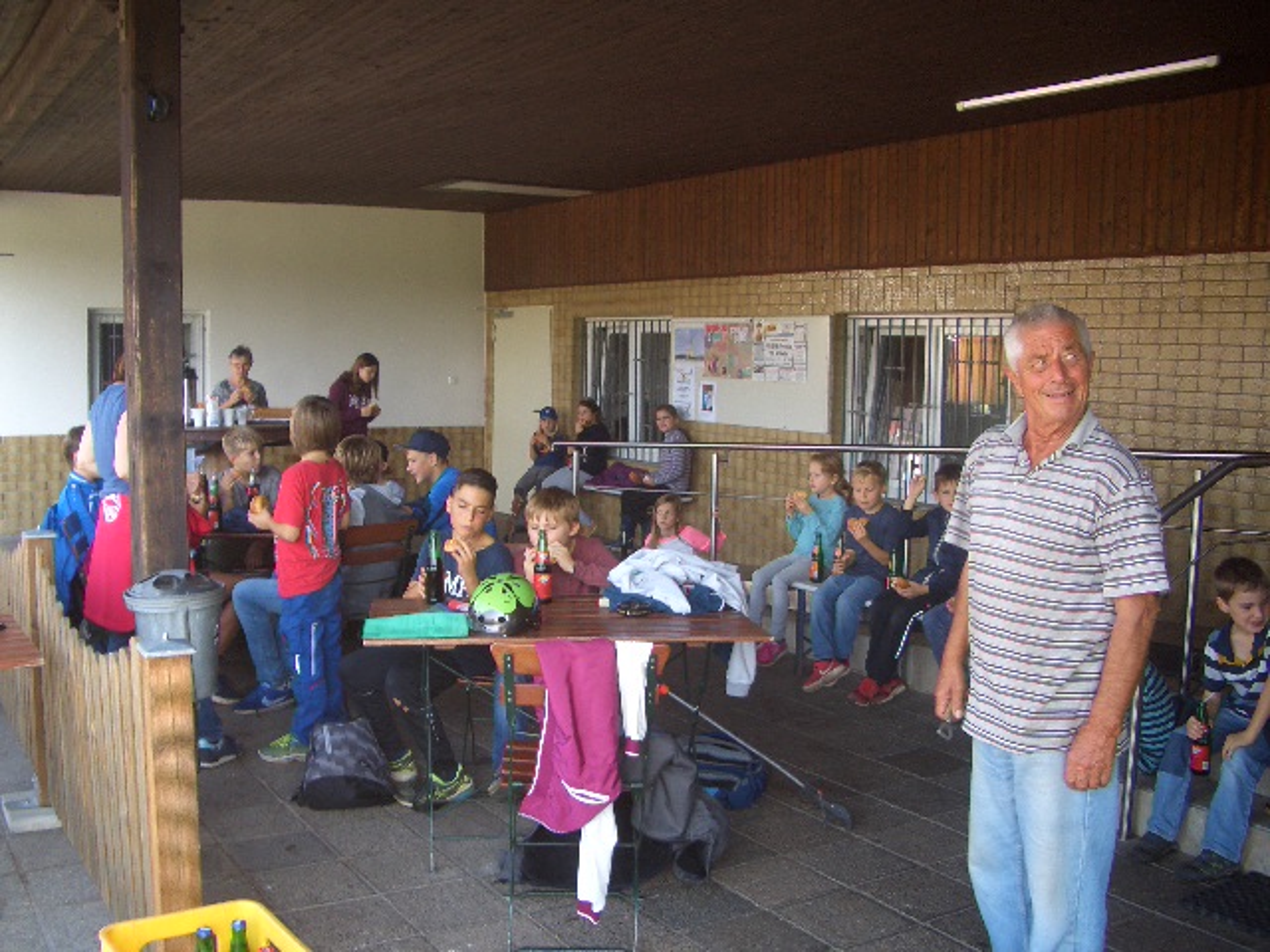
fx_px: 1284
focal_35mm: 35
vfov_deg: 40.7
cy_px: 476
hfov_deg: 52.6
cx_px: 635
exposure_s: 1/80
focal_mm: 5.8
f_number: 2.6
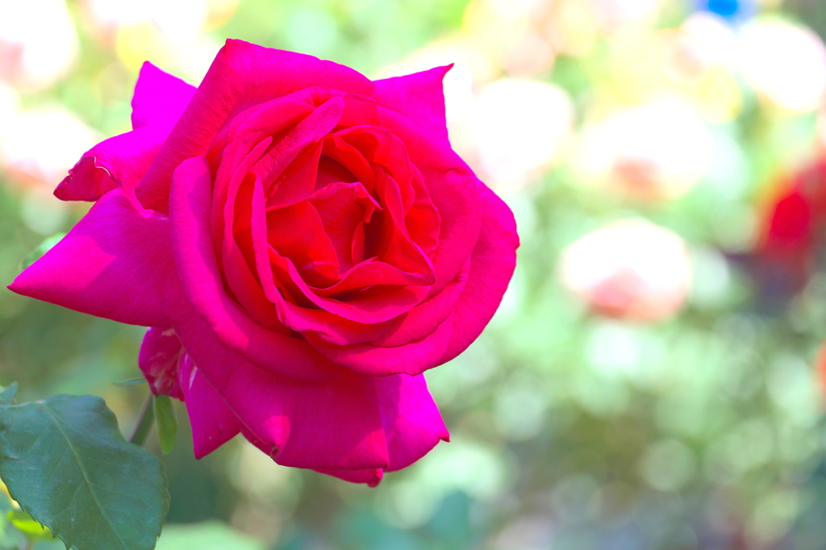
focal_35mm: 152
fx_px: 3486
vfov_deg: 9.0
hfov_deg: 13.5
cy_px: 275
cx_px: 413
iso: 200
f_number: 5.4
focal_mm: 101.2
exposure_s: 1/110
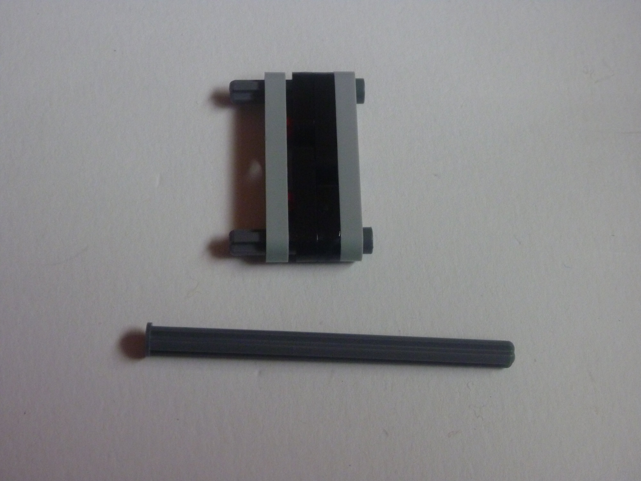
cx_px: 320
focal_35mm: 66
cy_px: 240
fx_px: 1222
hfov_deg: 29.4
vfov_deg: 22.3
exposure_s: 1/3.2
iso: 400
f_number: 5.3
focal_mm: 11.7
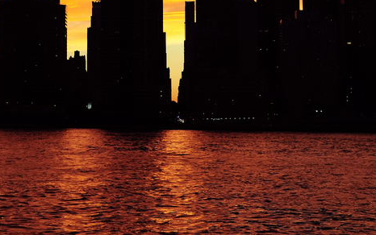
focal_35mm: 120
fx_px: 1231
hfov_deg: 17.0
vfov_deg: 10.8
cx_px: 7
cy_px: -14
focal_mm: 55
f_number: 4
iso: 800
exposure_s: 1/500
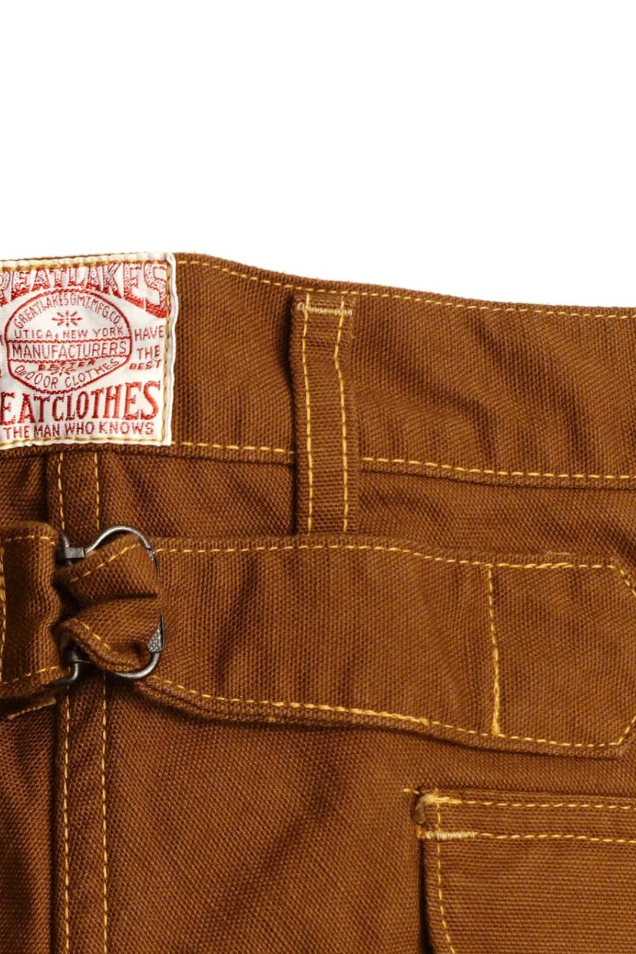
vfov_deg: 20.5
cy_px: 675
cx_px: 86
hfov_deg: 13.7
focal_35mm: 99
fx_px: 2622
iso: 640
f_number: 2.8
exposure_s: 1/50
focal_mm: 17.49
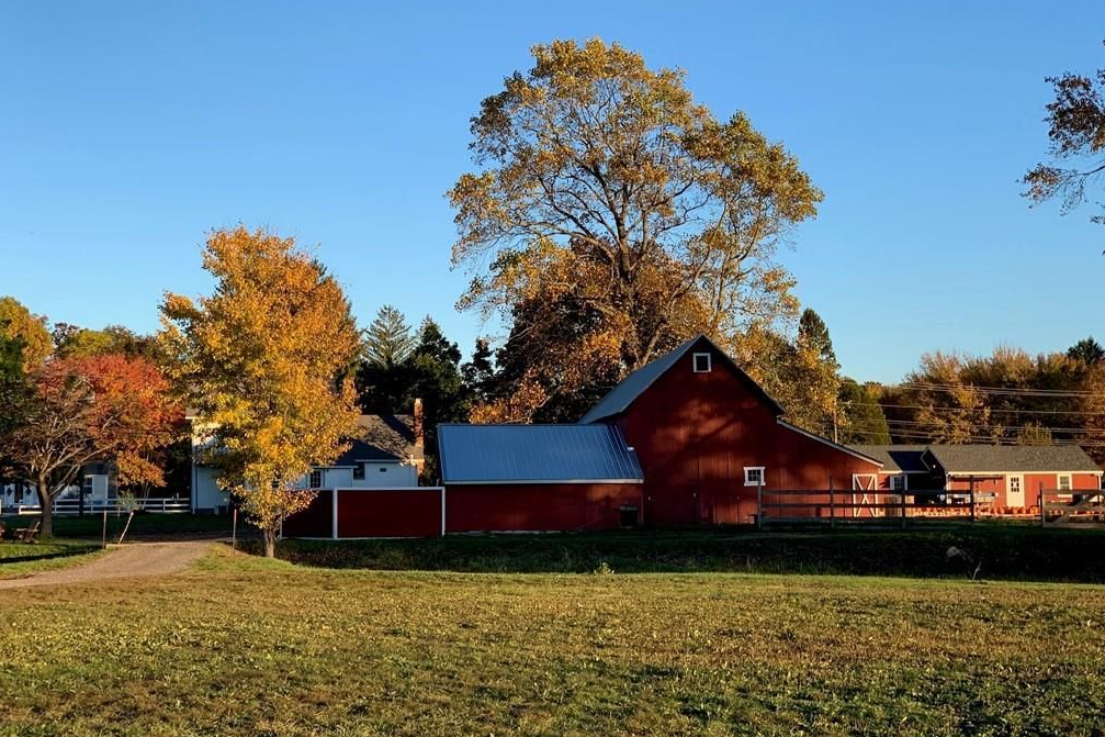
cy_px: 364
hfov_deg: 36.3
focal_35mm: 55
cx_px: 551
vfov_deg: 24.6
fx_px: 1688
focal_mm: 6
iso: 16
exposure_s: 1/363
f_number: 2.4
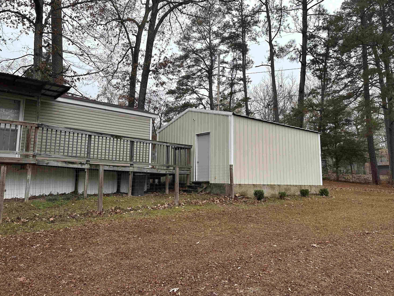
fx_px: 285
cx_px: 202
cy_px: 147
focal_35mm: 25
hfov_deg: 69.4
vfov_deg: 54.9
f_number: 1.78
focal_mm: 6.86
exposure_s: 1/471
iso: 80
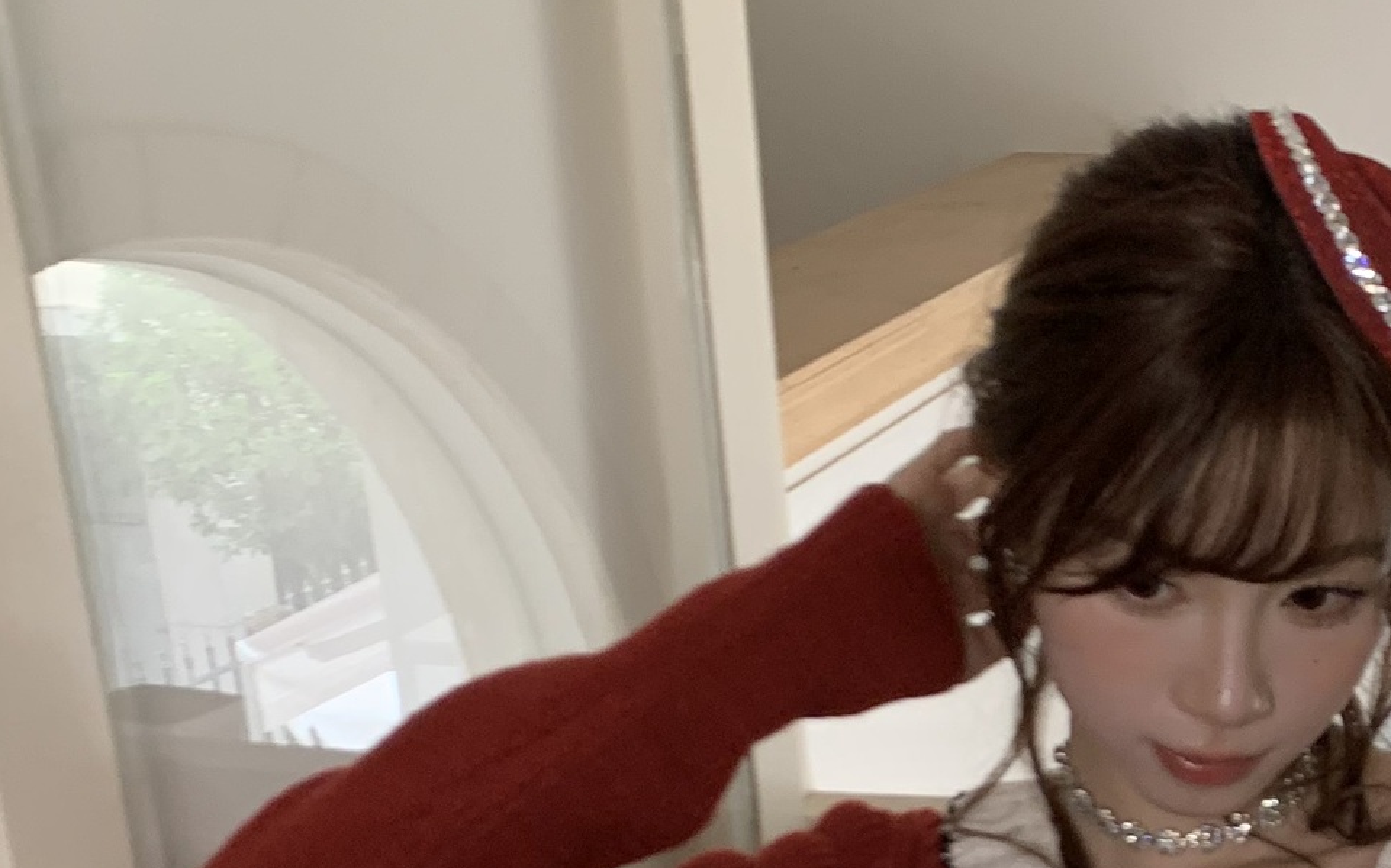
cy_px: 840
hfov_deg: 28.7
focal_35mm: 69
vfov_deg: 18.4
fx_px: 2615
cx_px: 1245
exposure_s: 1/65
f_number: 1.8
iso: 100
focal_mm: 4.25
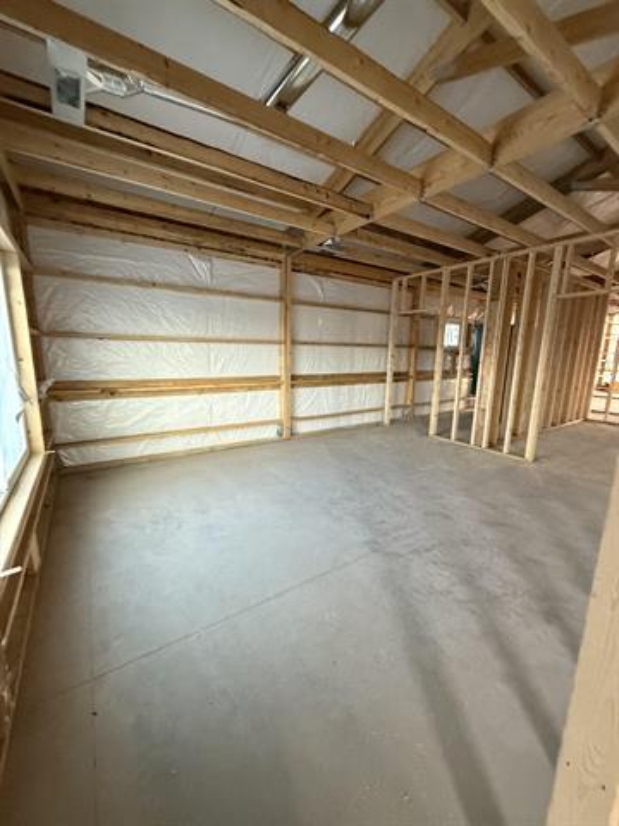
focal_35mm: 14
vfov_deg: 102.1
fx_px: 334
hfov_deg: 85.7
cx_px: 310
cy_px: 413
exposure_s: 1/60
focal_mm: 2.22
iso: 500
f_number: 2.2
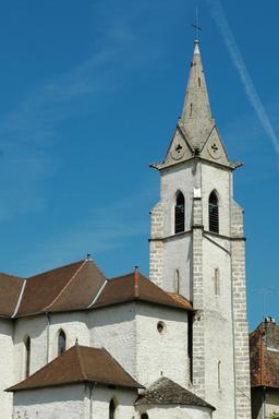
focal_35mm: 103
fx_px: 1197
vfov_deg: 19.8
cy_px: 264
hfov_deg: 13.3
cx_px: 96
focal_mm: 44
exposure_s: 1/400
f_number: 10
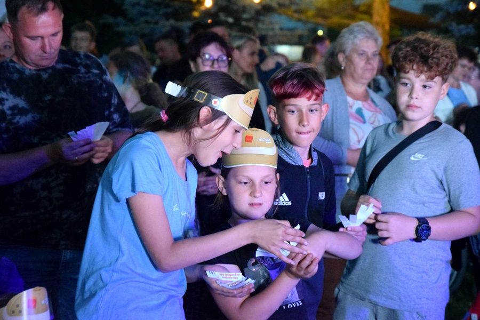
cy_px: 160
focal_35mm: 128
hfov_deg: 16.1
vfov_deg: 10.8
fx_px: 1700
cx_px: 240
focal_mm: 85
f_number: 5.6
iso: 10000
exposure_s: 1/100
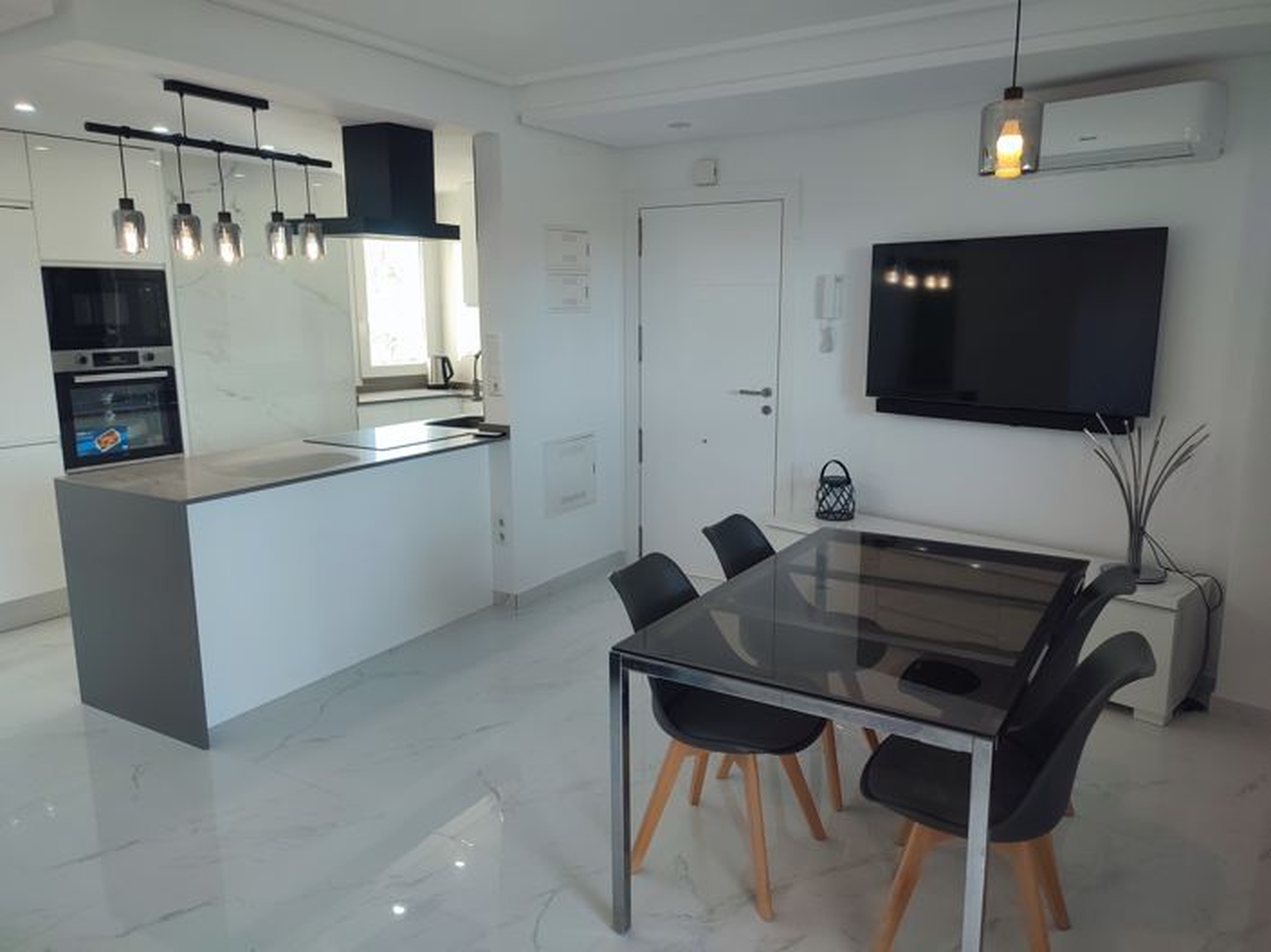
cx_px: 636
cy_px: 476
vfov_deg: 54.8
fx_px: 917
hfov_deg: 69.4
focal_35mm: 25
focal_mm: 6.04
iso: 82
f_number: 1.9
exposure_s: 1/50
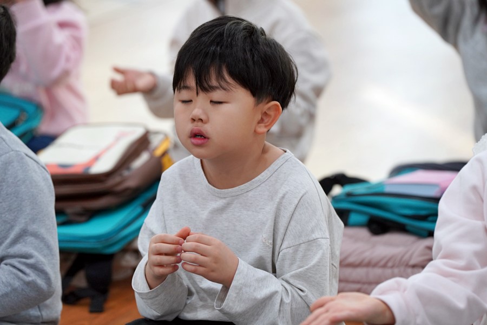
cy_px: 162
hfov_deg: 10.3
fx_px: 2705
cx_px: 244
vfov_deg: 6.9
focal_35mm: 200
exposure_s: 1/250
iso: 2000
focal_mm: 200
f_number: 4
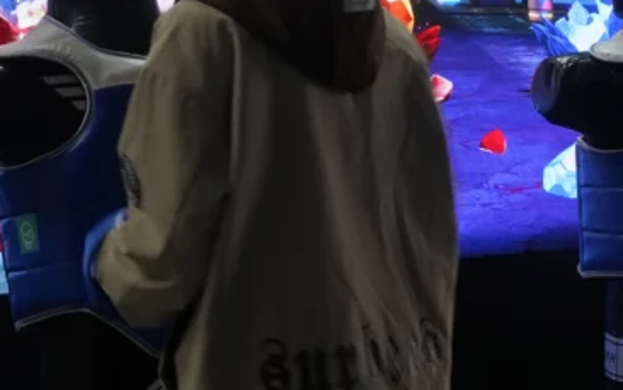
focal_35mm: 94
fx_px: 1596
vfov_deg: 13.7
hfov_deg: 22.1
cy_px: -9
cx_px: 351
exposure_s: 1/50
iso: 3200
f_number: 14
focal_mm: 33
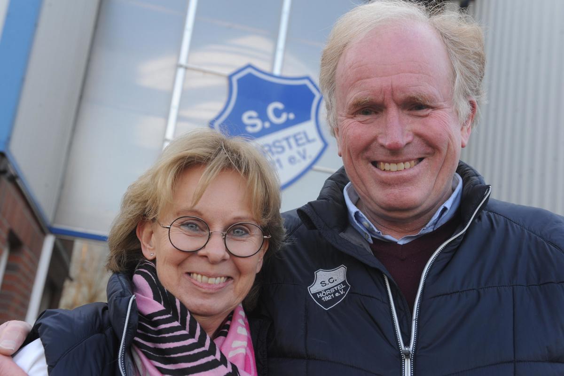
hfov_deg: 41.1
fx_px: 752
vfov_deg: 28.1
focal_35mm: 48
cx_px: 282
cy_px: 188
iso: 500
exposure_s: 1/125
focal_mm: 48
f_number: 7.1
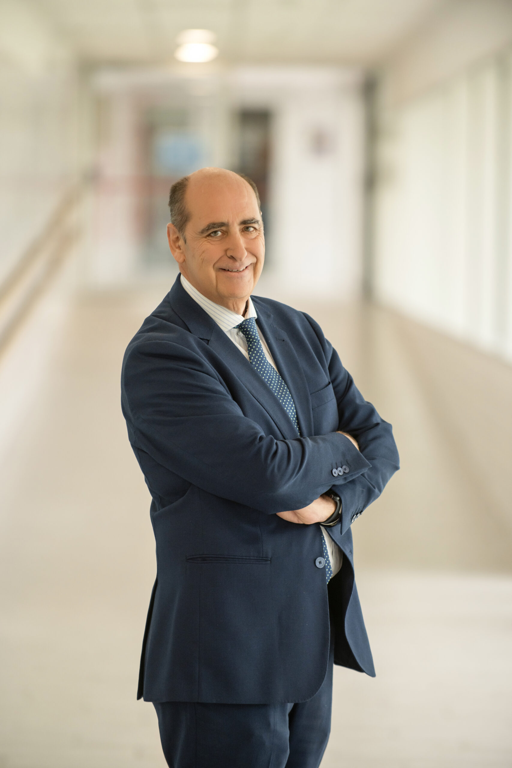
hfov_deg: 6.9
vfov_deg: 10.3
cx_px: 256
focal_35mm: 200
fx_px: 4266
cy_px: 384
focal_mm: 200
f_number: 2.8
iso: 400
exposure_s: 1/125
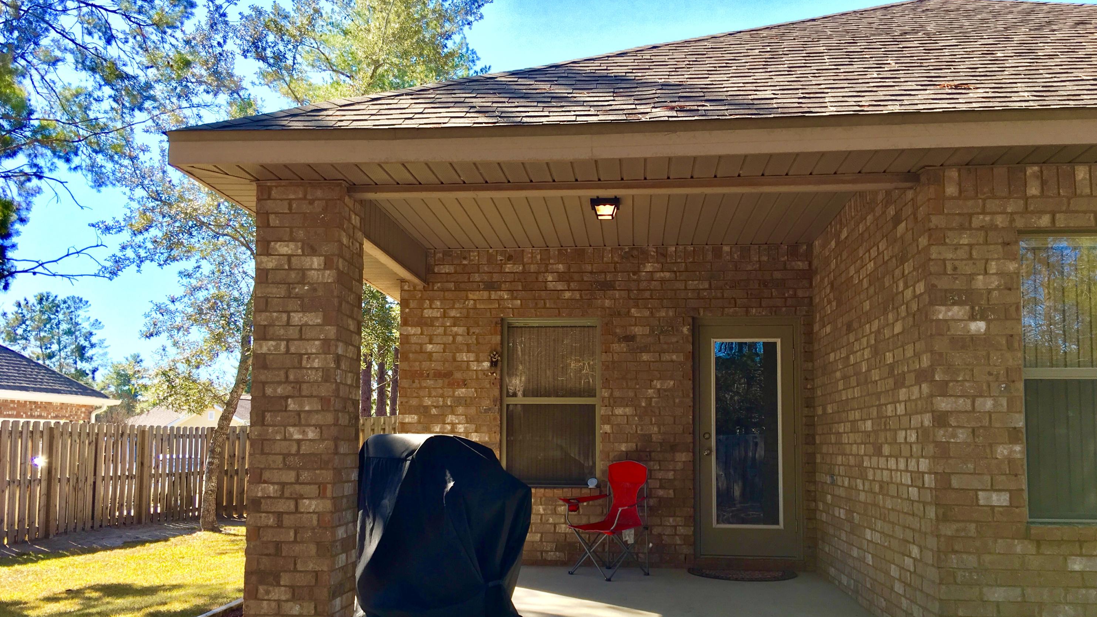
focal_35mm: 32
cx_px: 543
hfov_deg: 61.0
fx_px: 931
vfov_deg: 36.5
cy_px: 379
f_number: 2.2
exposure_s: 1/291
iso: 25
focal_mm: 4.15
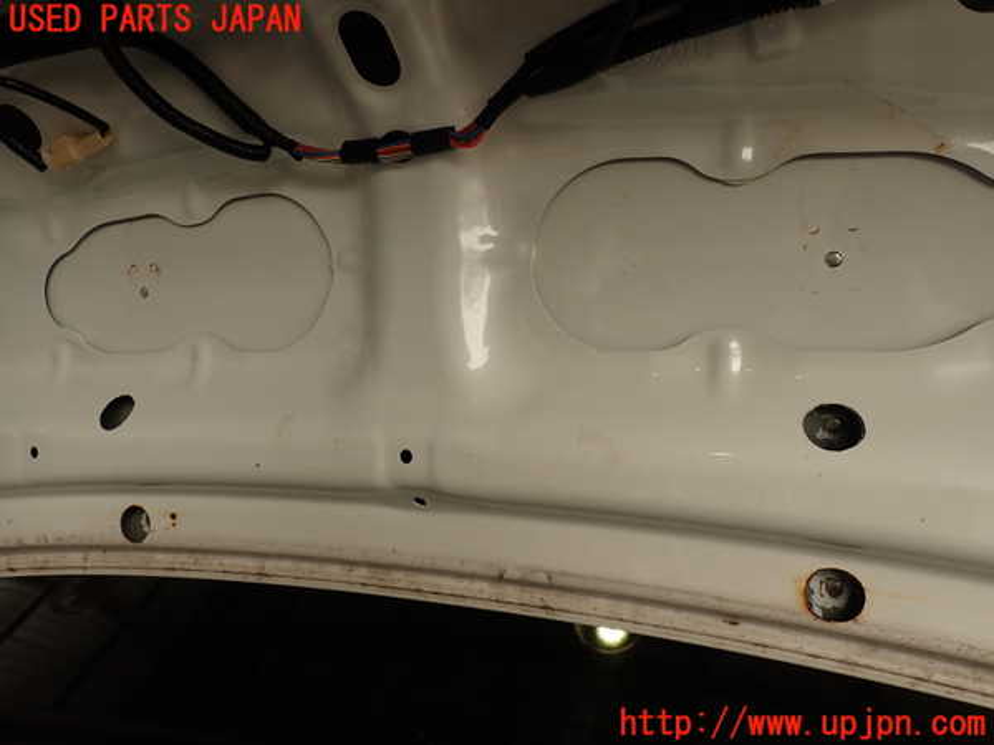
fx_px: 718
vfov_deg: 54.9
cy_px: 372
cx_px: 497
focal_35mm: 25
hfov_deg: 69.4
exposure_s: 1/200
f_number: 2.8
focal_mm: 4.5
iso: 100
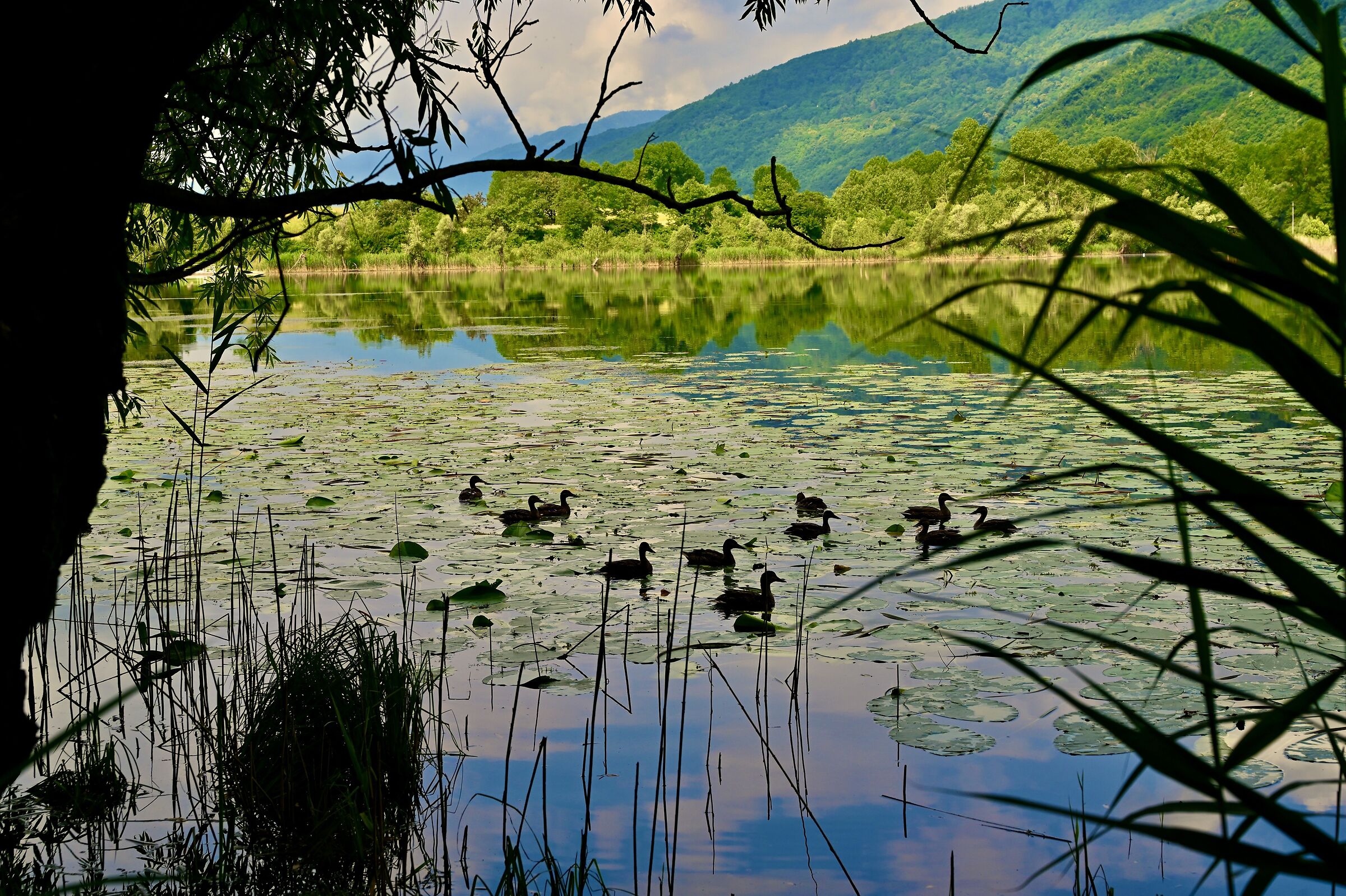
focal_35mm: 50
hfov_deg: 39.6
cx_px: 673
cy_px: 448
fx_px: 1868
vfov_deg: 27.0
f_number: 8
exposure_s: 1/250
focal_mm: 50
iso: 100
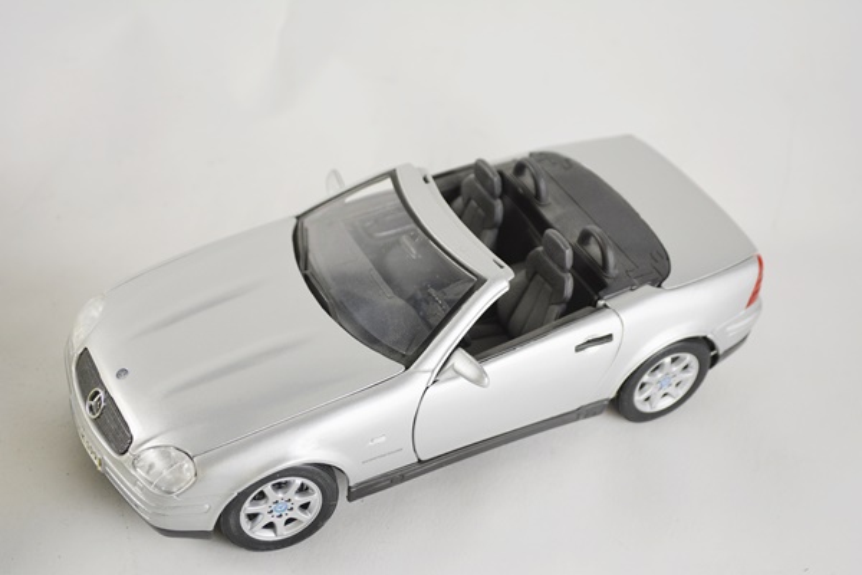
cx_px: 431
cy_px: 288
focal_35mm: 69
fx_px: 1652
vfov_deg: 19.7
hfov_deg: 29.2
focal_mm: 46
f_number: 5.3
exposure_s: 1/100
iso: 400
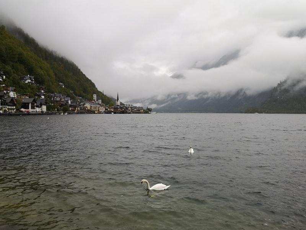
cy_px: 115
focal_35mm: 29
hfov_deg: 61.7
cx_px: 153
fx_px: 256
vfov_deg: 48.2
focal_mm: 3.95
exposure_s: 1/269
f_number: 1.8
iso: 50
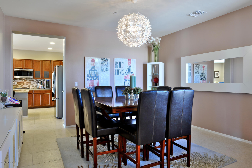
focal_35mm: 24
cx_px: 126
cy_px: 84
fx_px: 168
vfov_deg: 53.2
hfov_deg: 73.7
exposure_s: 1
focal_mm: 24
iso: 400
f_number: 14
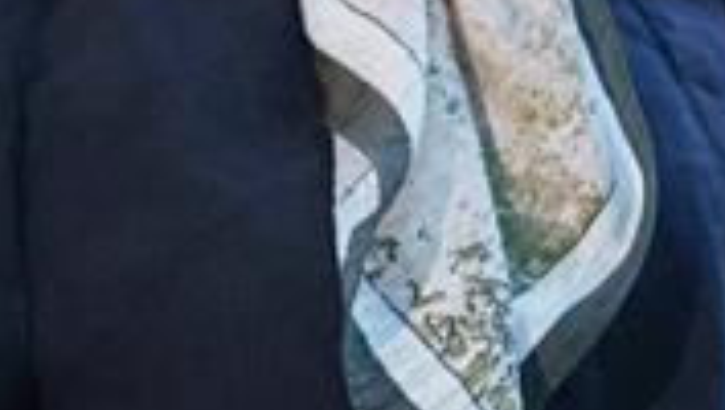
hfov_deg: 6.4
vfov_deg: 3.6
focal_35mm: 338
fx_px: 6505
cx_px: 295
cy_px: -213
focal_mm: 123
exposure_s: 1/200
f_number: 3.5
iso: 640
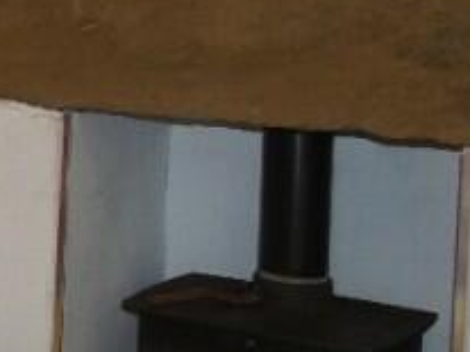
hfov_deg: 14.6
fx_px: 1343
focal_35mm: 99
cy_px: 82
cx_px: -590
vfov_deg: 14.9
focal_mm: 3.6
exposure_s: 1/50
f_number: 2.8
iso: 125
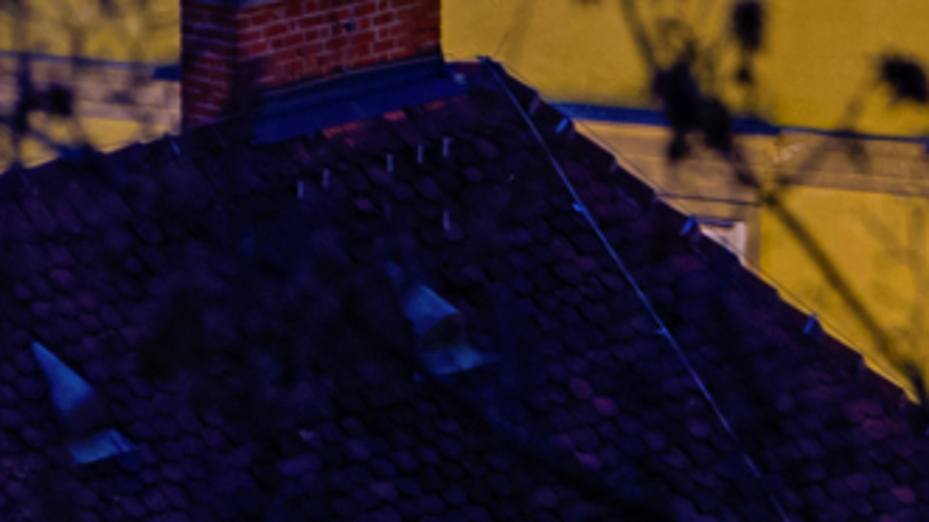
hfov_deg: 2.9
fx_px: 18544
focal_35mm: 753
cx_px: -968
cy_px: -1062
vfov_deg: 1.6
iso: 400
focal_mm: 119
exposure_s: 5
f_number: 6.3
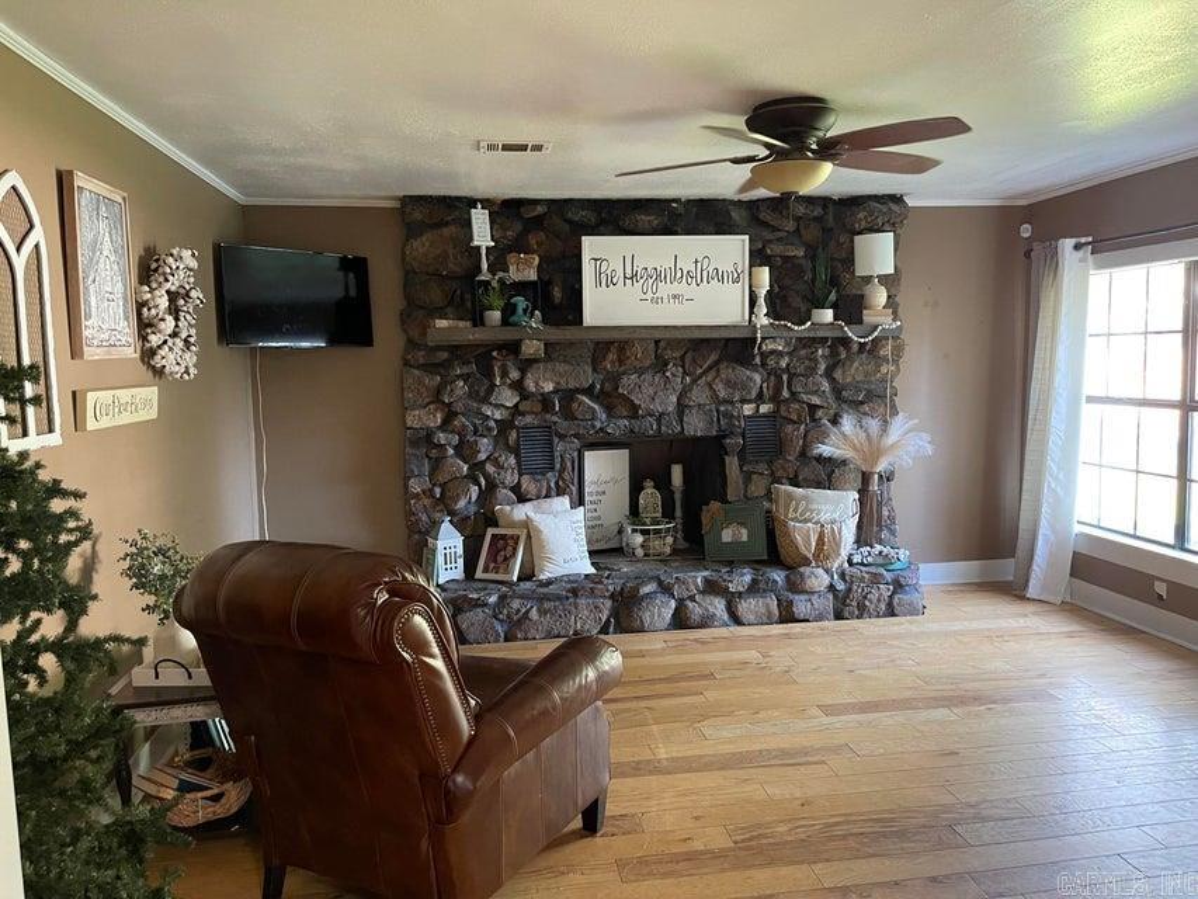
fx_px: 865
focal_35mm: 25
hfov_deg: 69.4
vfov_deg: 54.9
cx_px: 599
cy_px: 450
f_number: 1.6
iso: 500
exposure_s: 1/60
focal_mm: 5.1
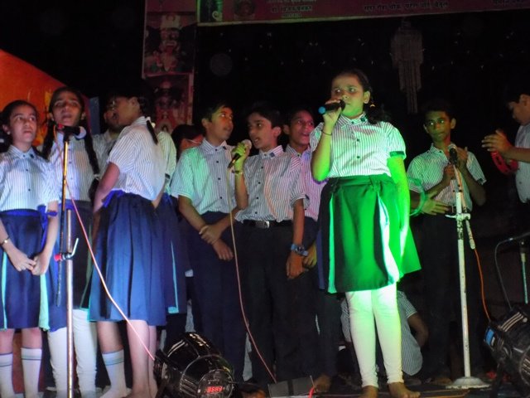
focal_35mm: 52
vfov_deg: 28.0
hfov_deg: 36.8
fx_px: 796
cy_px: 199
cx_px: 265
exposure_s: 1/30
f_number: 3.9
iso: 720
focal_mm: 9.3
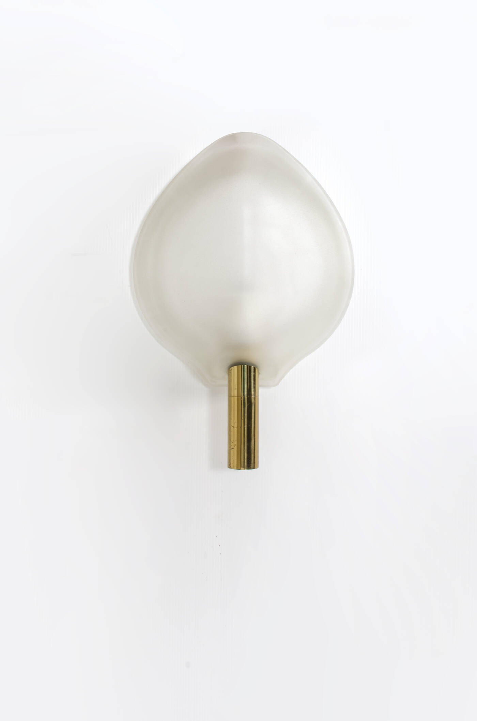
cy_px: 360
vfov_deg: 37.9
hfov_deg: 25.6
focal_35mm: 52
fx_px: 1048
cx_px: 238
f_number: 16
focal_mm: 35
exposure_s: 1/200
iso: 100
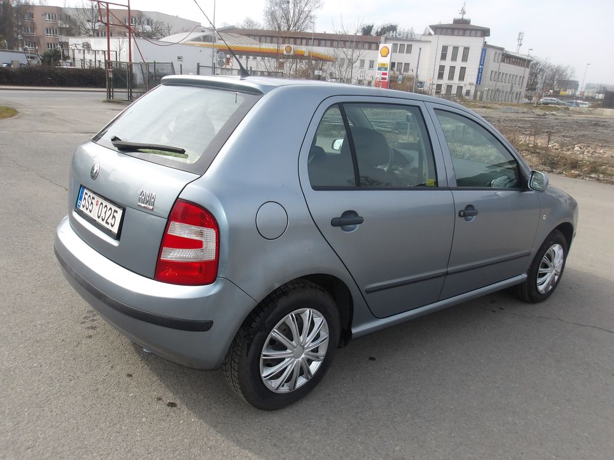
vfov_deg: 51.4
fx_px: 479
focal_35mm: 27
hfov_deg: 65.3
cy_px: 230
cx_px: 307
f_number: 3
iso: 100
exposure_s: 1/907
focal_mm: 4.9
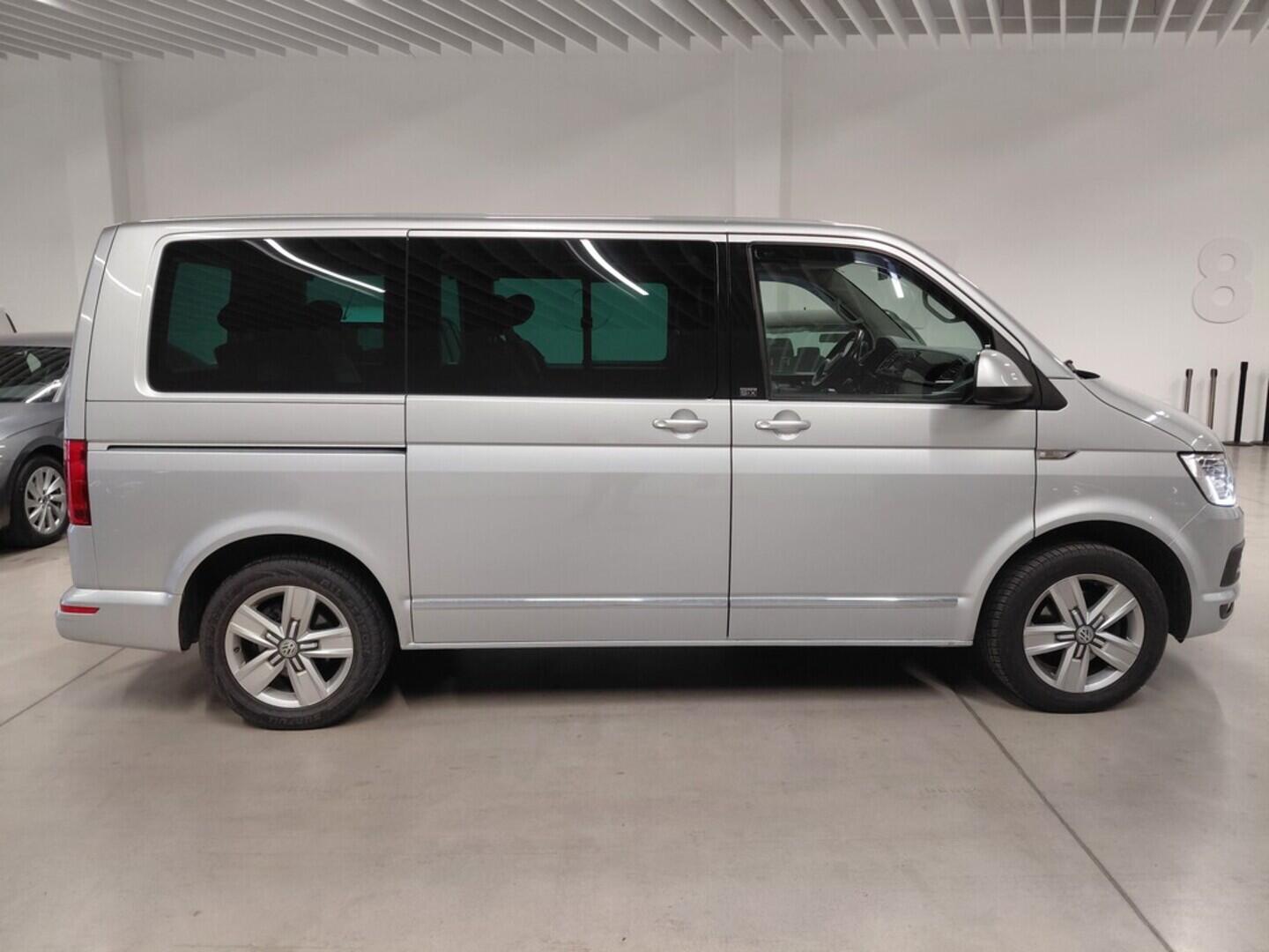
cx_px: 634
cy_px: 476
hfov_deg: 69.4
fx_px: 916
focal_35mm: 25
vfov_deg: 54.9
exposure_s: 1/120
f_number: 1.8
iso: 200
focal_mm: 4.69
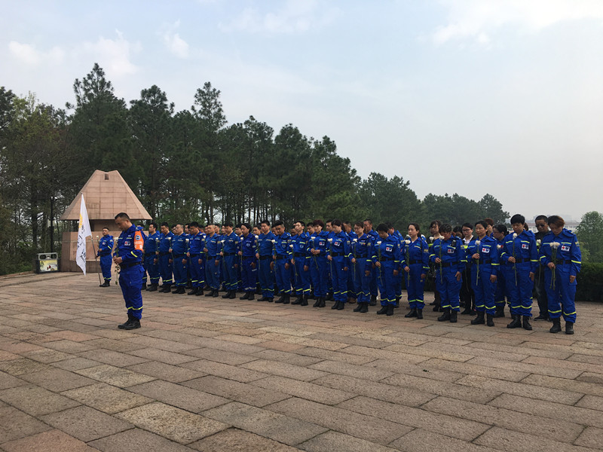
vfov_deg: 48.2
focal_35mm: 29
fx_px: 505
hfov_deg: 61.7
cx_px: 302
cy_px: 226
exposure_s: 1/610
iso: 25
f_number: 2.2
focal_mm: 4.15
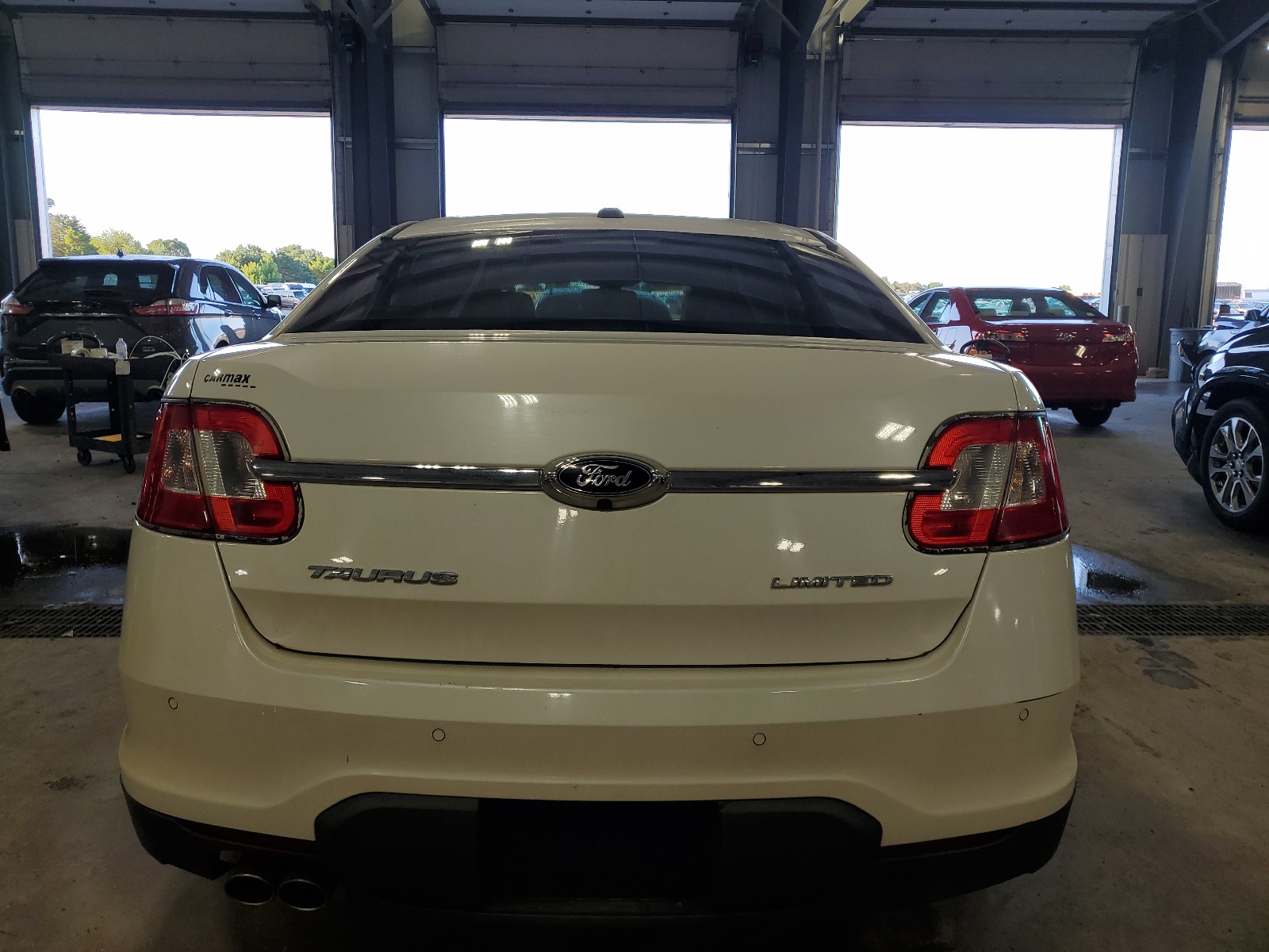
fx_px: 953
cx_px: 634
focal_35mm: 26
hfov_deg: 67.3
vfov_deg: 53.1
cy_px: 476
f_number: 1.5
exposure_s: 1/278
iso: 50
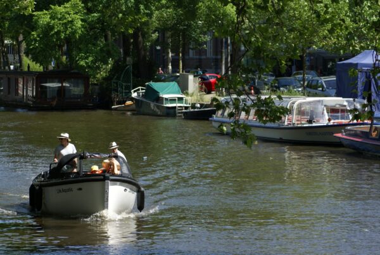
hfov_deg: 11.4
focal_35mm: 180
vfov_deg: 7.7
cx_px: 190
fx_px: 1903
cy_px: 128
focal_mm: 120
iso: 100
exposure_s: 1/250
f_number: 7.1
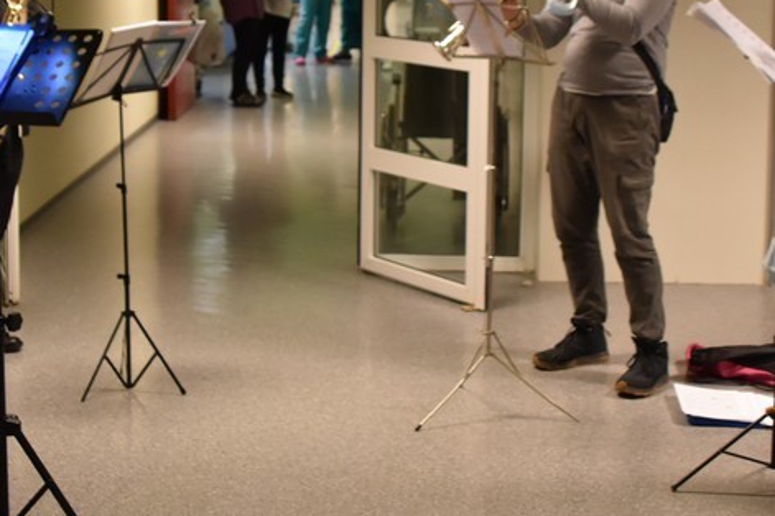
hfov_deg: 28.8
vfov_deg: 19.1
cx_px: 360
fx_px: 1507
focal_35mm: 70
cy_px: 52
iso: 1400
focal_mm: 22
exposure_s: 1/60
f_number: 3.8
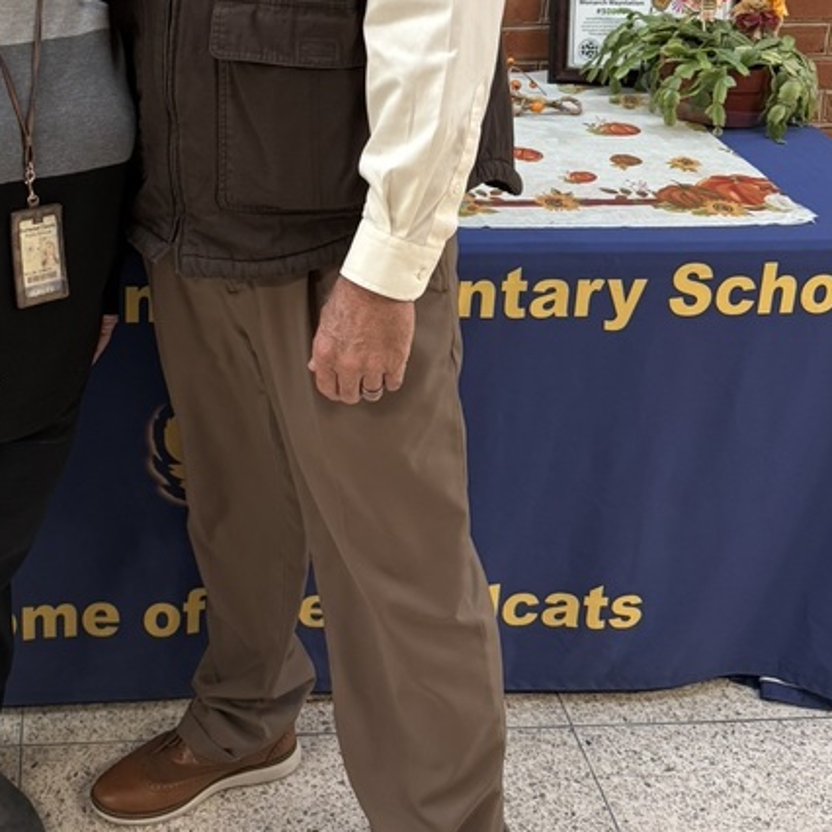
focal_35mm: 51
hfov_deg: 32.2
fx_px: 1387
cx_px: 133
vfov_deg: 31.6
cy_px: 61
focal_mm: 6.76
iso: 200
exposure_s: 1/120
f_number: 1.78
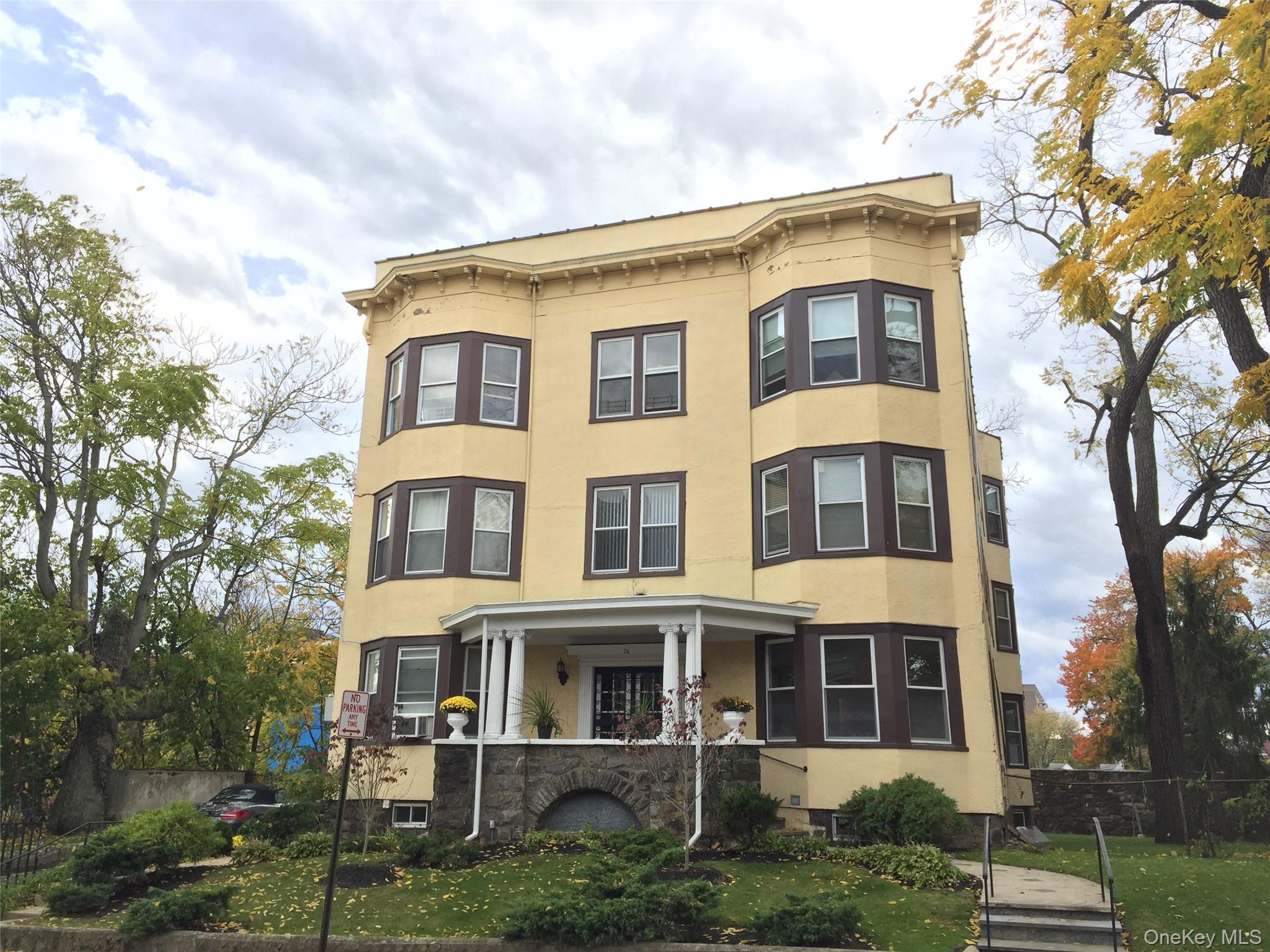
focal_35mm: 29
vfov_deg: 48.2
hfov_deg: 61.7
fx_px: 1064
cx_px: 635
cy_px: 476
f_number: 2.2
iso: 32
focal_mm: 4.15
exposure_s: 1/534
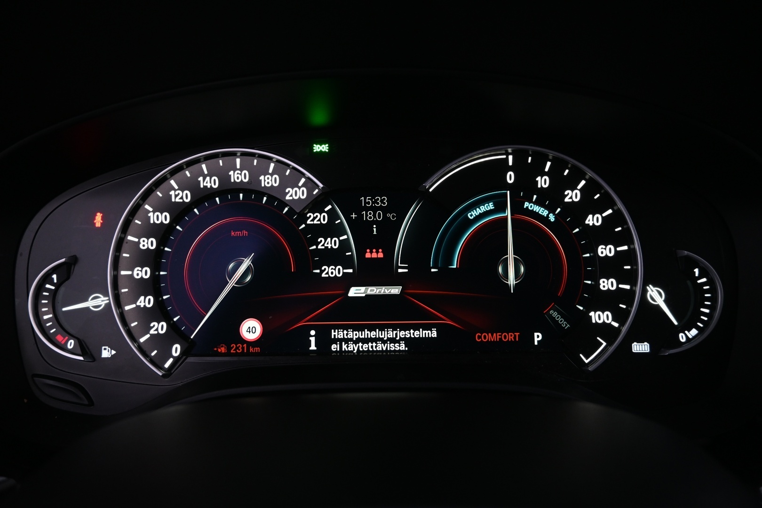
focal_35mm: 24
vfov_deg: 53.1
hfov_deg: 73.7
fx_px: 508
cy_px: 254
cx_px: 381
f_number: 3.5
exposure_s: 1/25
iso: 800
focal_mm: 16
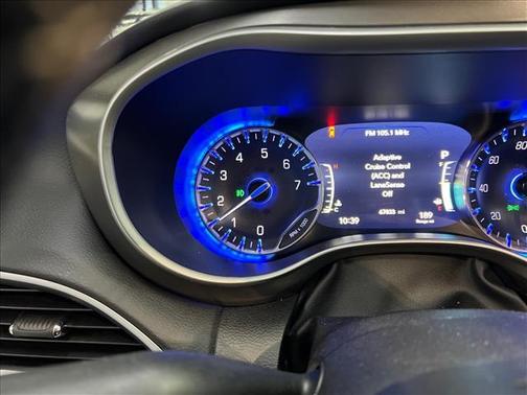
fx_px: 396
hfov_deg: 67.3
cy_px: 198
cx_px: 264
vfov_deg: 53.1
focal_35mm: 26
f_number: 1.5
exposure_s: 1/40
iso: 500
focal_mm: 5.7
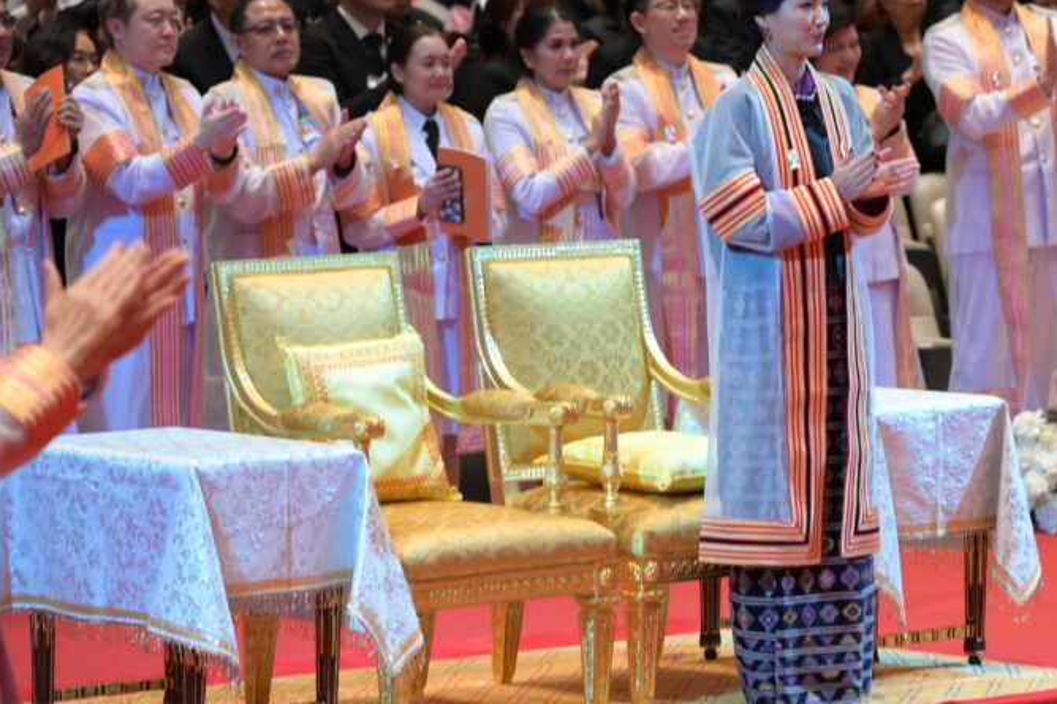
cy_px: 256
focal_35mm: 184
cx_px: 809
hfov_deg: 11.1
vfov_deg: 7.5
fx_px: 5401
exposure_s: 1/125
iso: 5000
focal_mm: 120
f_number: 4
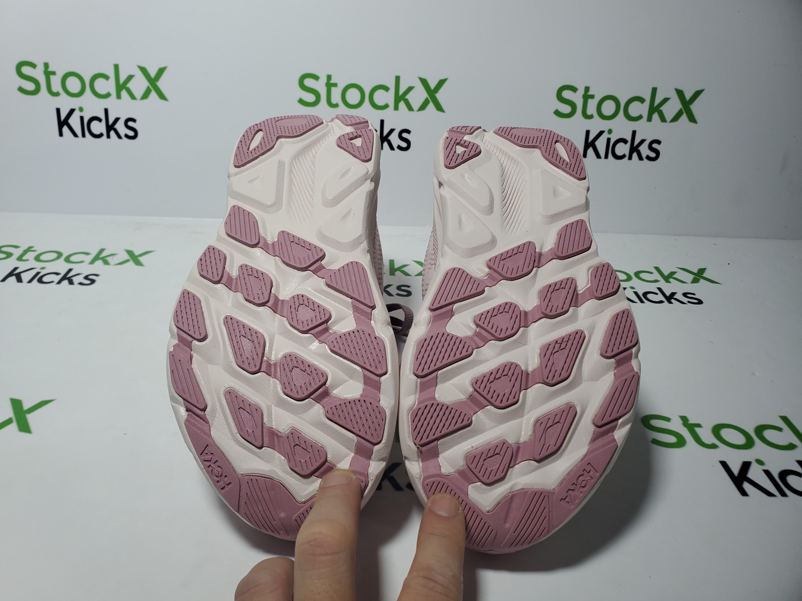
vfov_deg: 53.1
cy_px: 300
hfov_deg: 67.3
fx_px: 602
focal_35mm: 26
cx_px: 401
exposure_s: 1/297
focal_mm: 4.3
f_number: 2.4
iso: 50
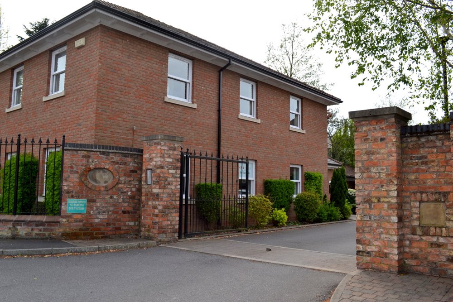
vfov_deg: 43.6
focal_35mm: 30
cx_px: 226
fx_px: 378
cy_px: 151
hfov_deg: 61.9
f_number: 7.1
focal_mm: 20
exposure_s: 1/200
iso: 100
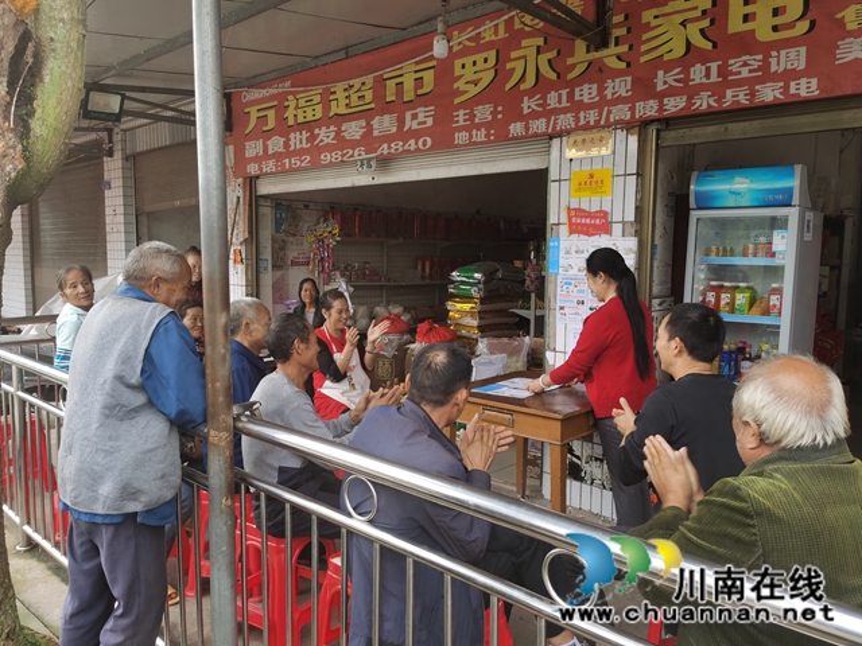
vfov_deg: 51.4
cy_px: 323
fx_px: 672
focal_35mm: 27
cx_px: 431
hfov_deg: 65.3
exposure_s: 1/155
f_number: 1.6
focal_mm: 5.56
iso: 50
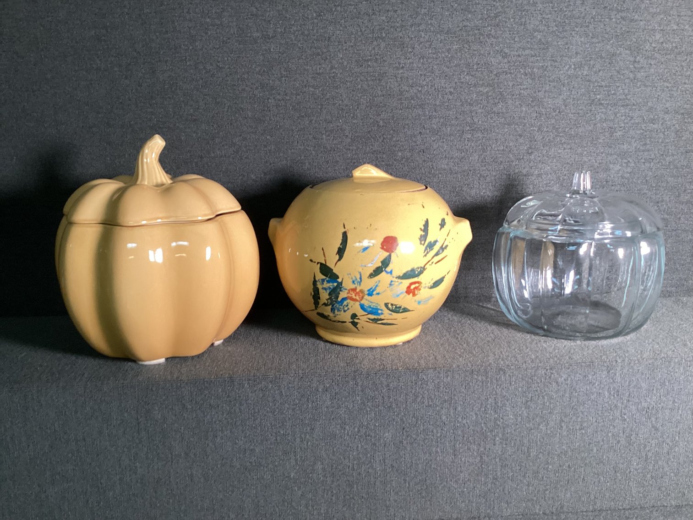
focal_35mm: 31
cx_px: 346
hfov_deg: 58.3
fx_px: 621
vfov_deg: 45.4
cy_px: 260
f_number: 2.4
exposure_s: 1/50
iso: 250
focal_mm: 3.3
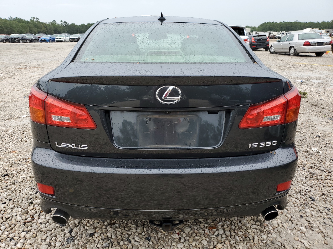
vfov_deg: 53.1
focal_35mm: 26
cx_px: 166
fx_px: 250
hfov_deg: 67.3
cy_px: 124
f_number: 1.5
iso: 50
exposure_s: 1/294
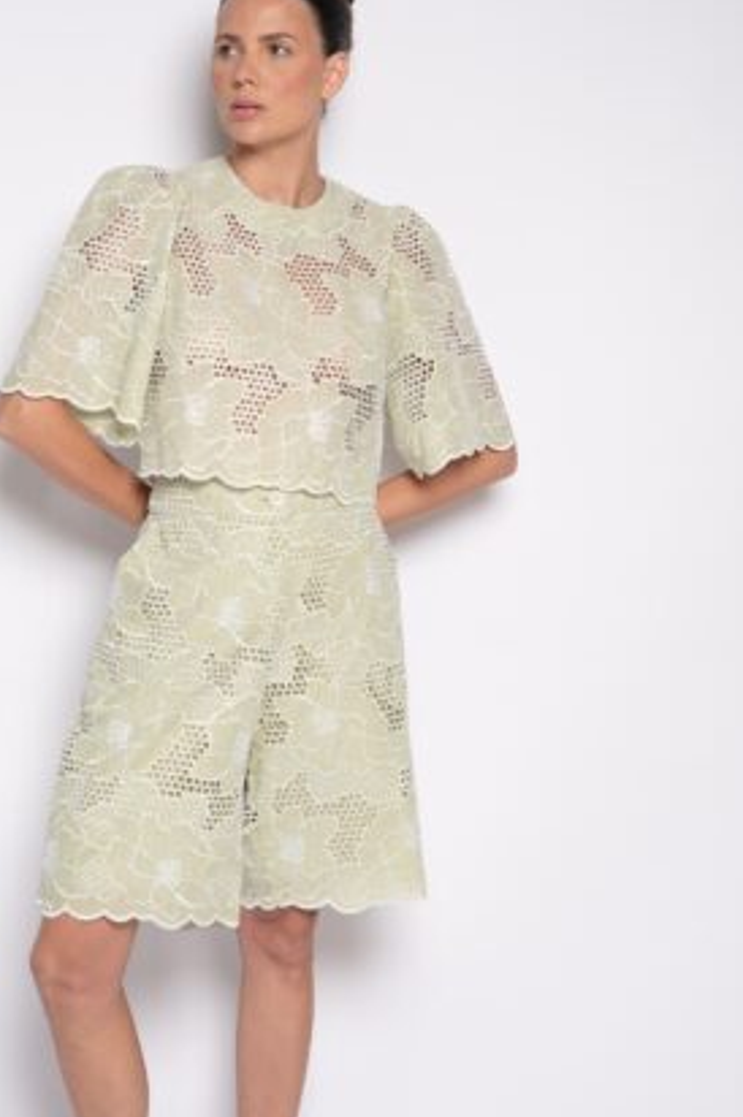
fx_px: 2171
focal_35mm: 70
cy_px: 630
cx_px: 236
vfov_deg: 28.8
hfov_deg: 19.4
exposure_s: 1/160
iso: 200
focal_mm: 48
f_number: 5.6
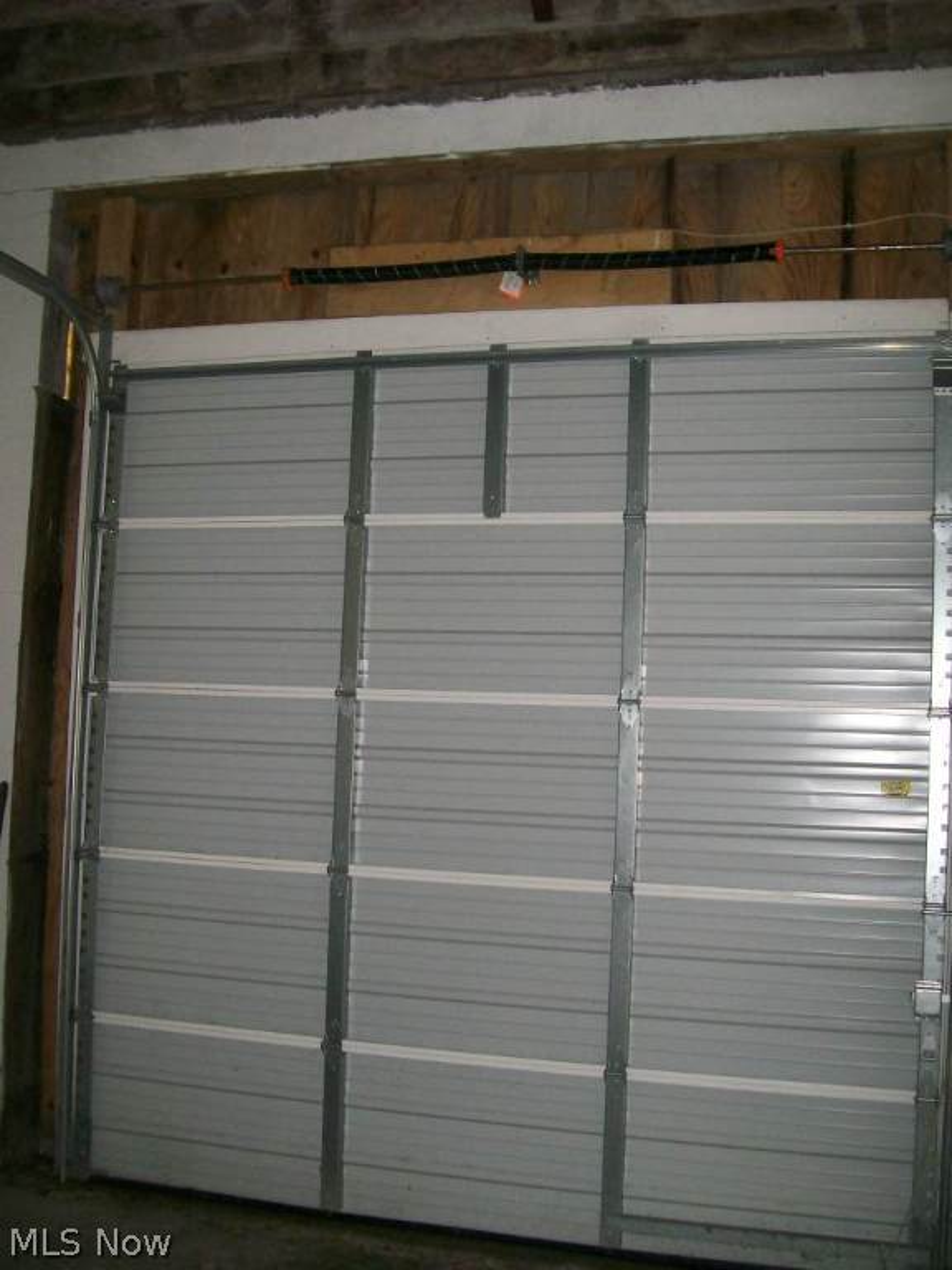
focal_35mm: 36
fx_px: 1320
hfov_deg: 39.7
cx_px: 476
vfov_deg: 51.4
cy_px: 635
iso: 140
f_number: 2.7
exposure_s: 1/64
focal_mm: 6
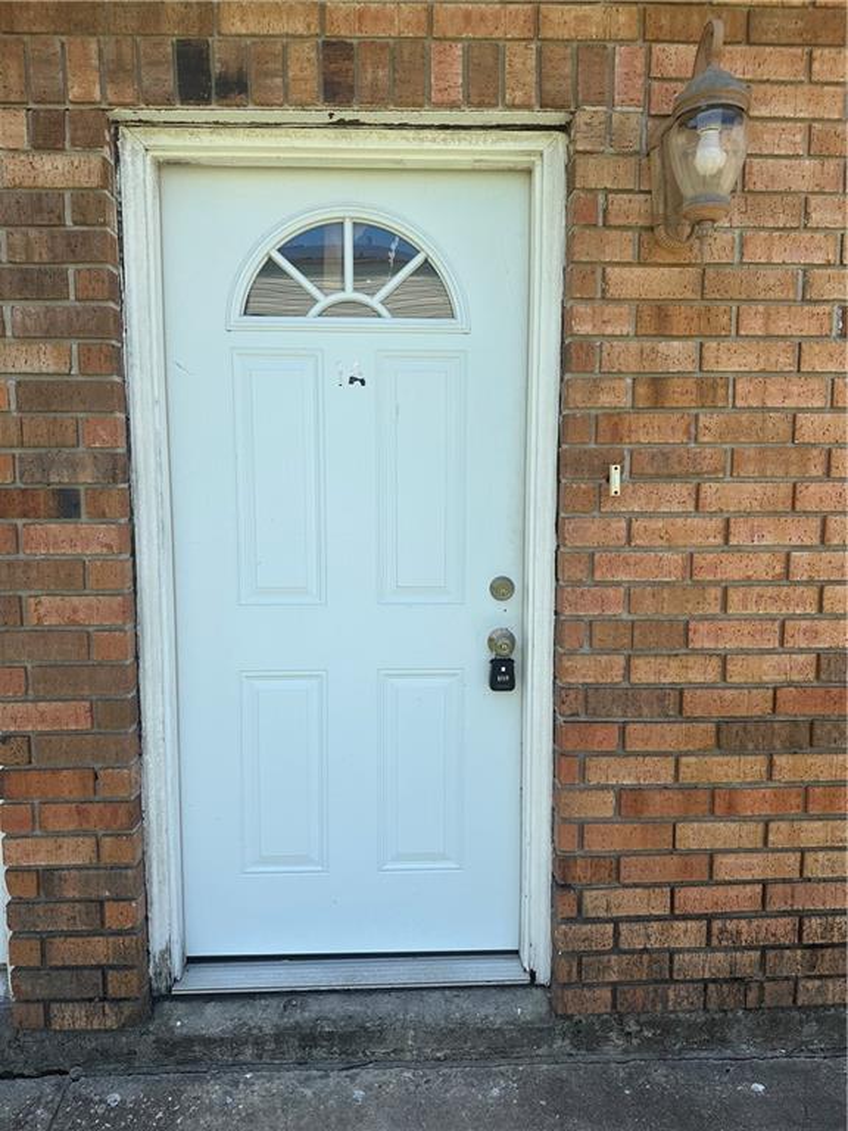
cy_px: 566
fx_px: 784
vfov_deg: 71.6
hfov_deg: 56.8
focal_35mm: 24
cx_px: 424
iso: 80
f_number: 1.78
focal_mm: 6.86
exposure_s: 1/2410
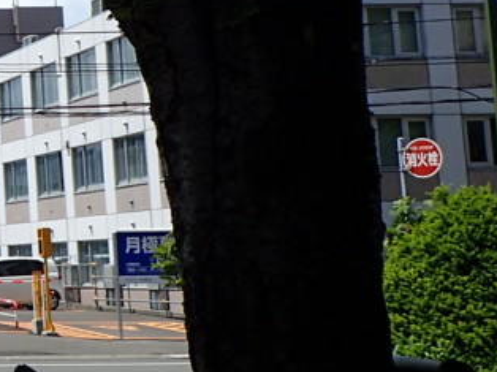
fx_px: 1463
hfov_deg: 15.6
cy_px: 84
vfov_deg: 14.4
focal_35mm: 102
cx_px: -475
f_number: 8
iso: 100
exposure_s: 1/200
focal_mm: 4.5
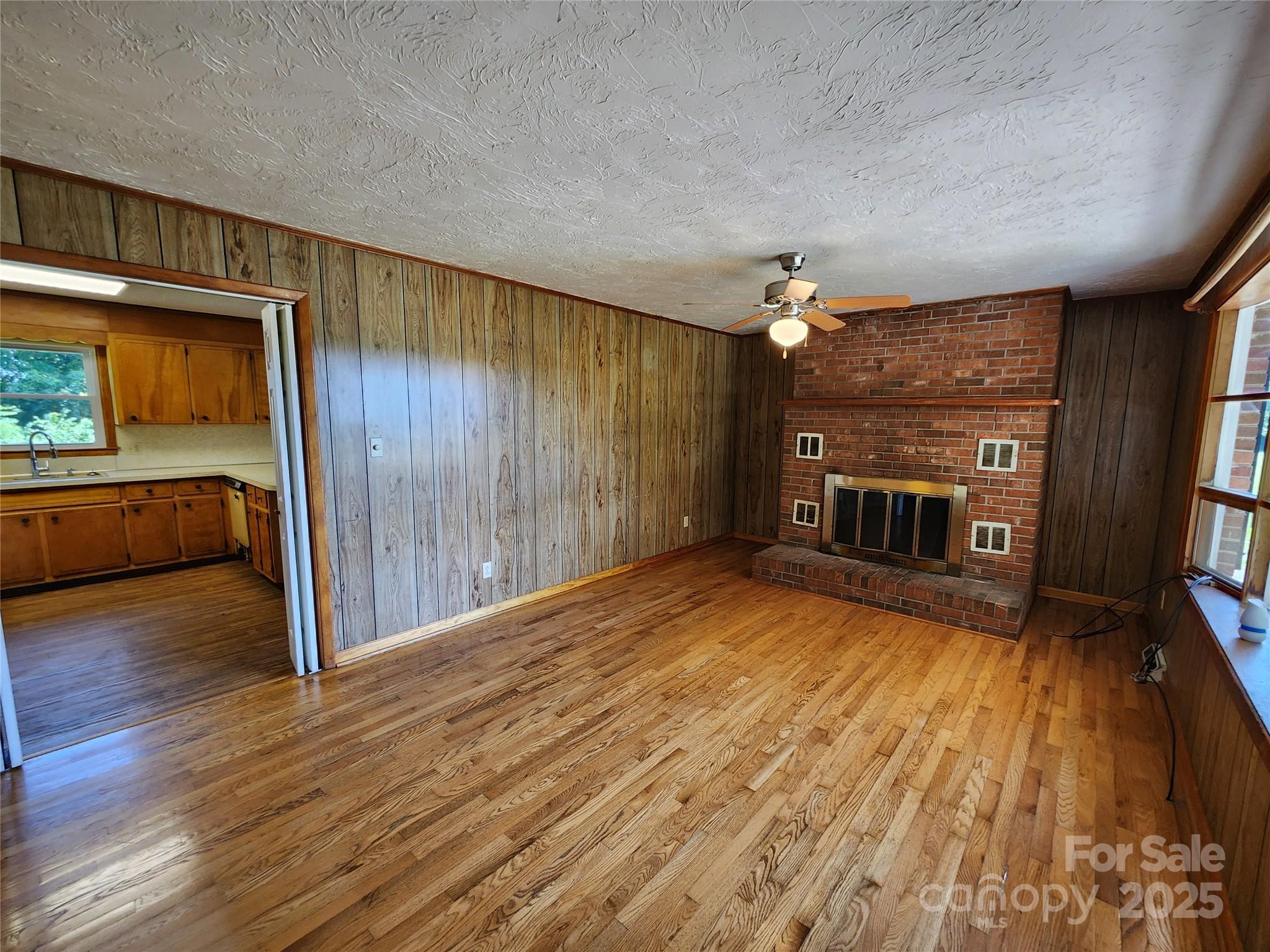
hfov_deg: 106.2
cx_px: 635
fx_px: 477
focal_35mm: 13
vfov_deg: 89.9
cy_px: 476
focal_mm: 2.2
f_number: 2.2
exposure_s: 1/60
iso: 200
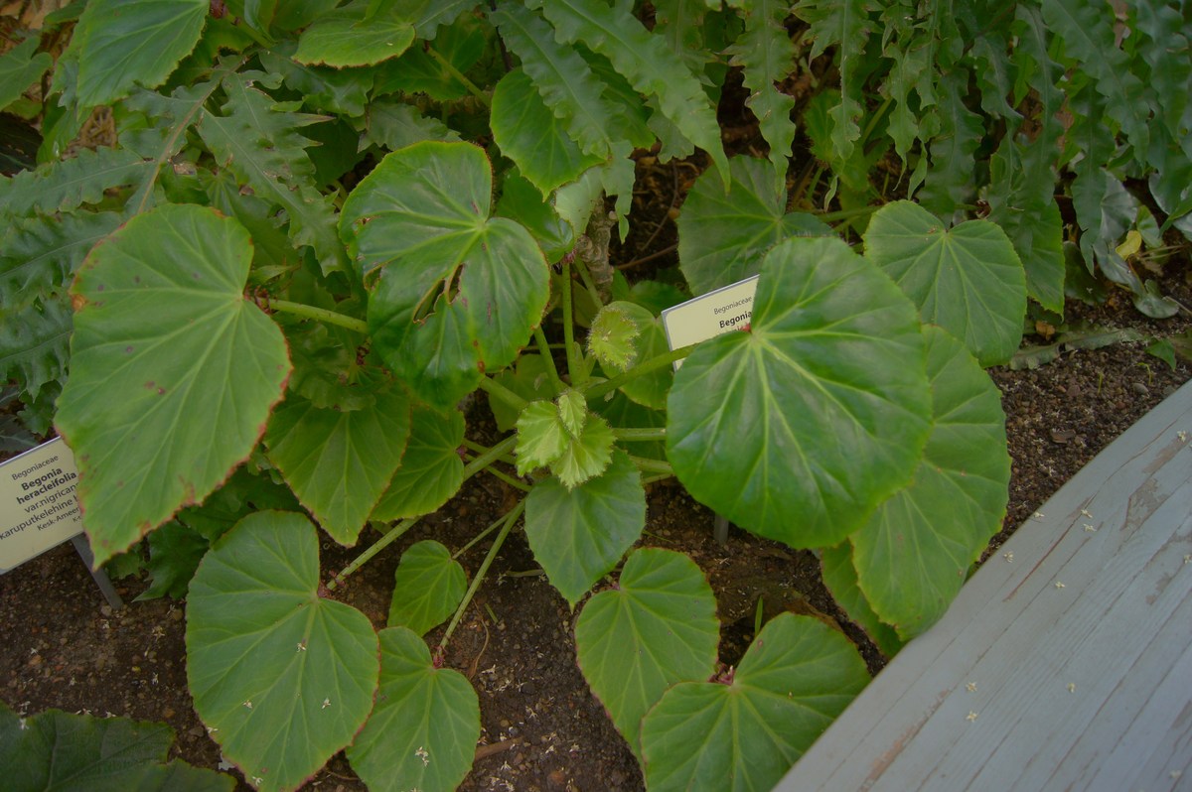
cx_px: 596
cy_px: 396
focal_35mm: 27
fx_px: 893
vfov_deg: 47.9
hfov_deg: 67.4
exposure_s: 1/25
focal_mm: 18
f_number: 3.5
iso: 200
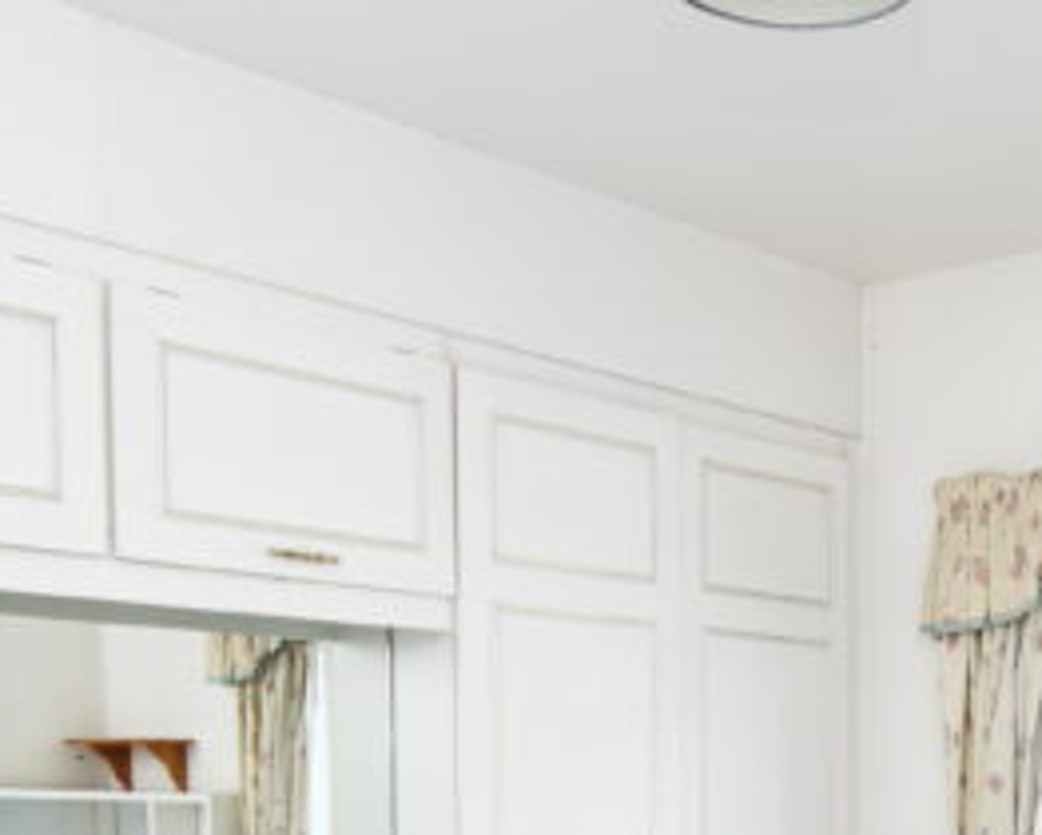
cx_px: 911
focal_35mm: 55
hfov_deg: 32.6
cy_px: 847
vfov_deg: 26.1
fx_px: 1697
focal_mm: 10
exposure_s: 1/40
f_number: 3.5
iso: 100
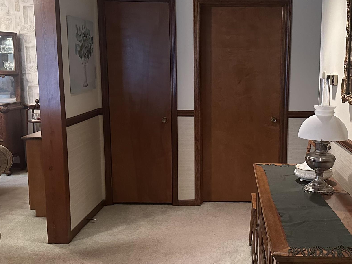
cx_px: 243
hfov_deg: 39.8
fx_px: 478
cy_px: 145
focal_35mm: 47
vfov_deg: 30.9
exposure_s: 1/60
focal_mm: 6.86
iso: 800
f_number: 1.78
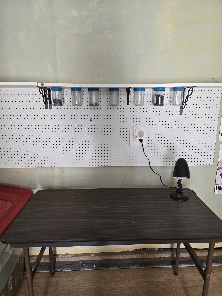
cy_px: 148
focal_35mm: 23
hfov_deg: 58.9
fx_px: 197
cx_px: 111
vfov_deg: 73.9
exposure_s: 1/120
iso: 250
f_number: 1.7
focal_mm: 6.3
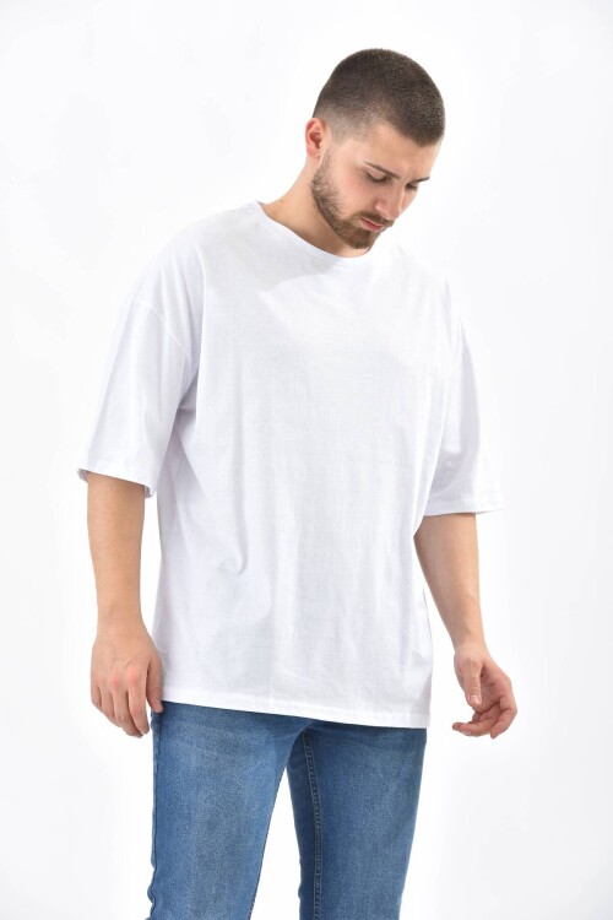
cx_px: 306
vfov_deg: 18.3
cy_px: 460
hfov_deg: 12.2
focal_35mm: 112
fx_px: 2860
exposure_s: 1/160
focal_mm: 112
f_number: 7.1
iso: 100
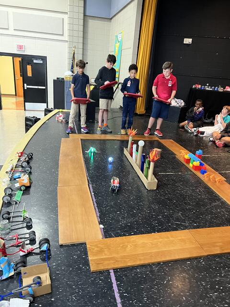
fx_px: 230
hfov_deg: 53.1
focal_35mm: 26
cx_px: 115
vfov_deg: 67.3
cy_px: 154
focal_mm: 5.7
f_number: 1.5
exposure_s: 1/40
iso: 640
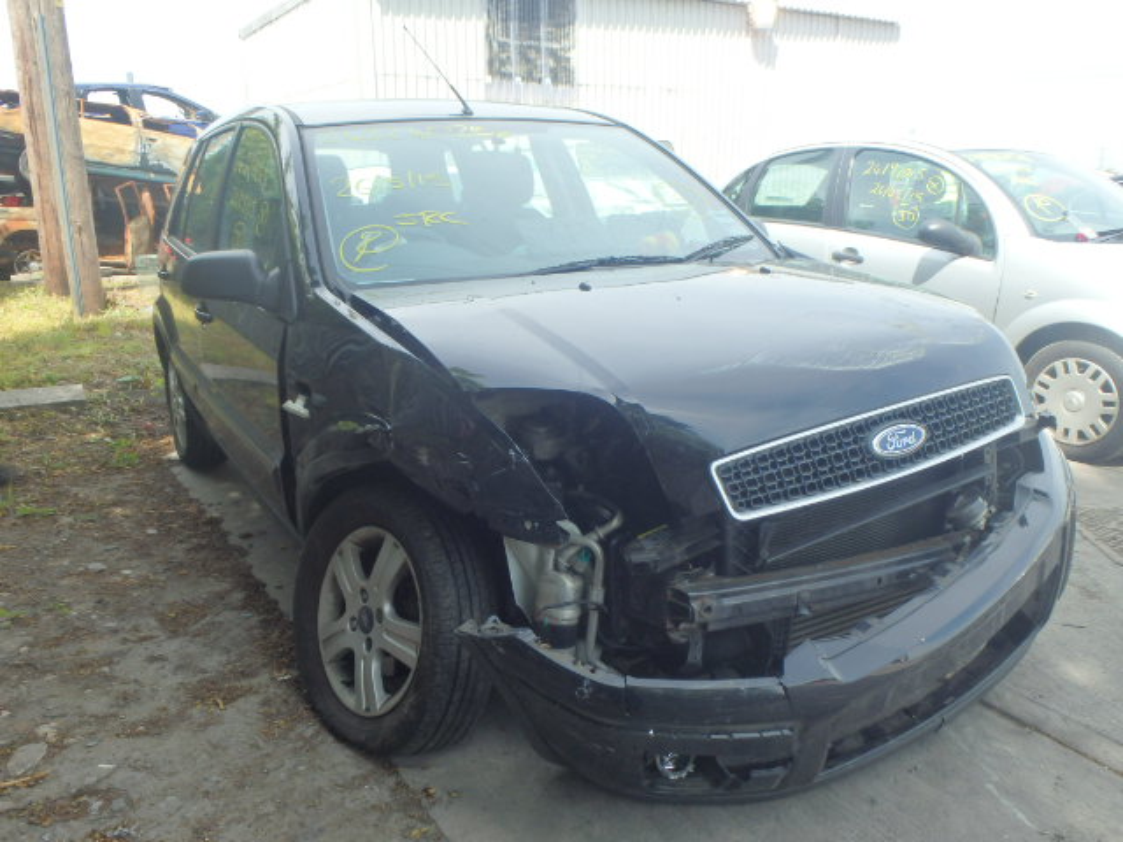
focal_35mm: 28
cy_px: 421
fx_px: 908
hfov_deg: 63.4
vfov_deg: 49.7
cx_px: 562
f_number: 3.9
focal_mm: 5
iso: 125
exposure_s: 1/320
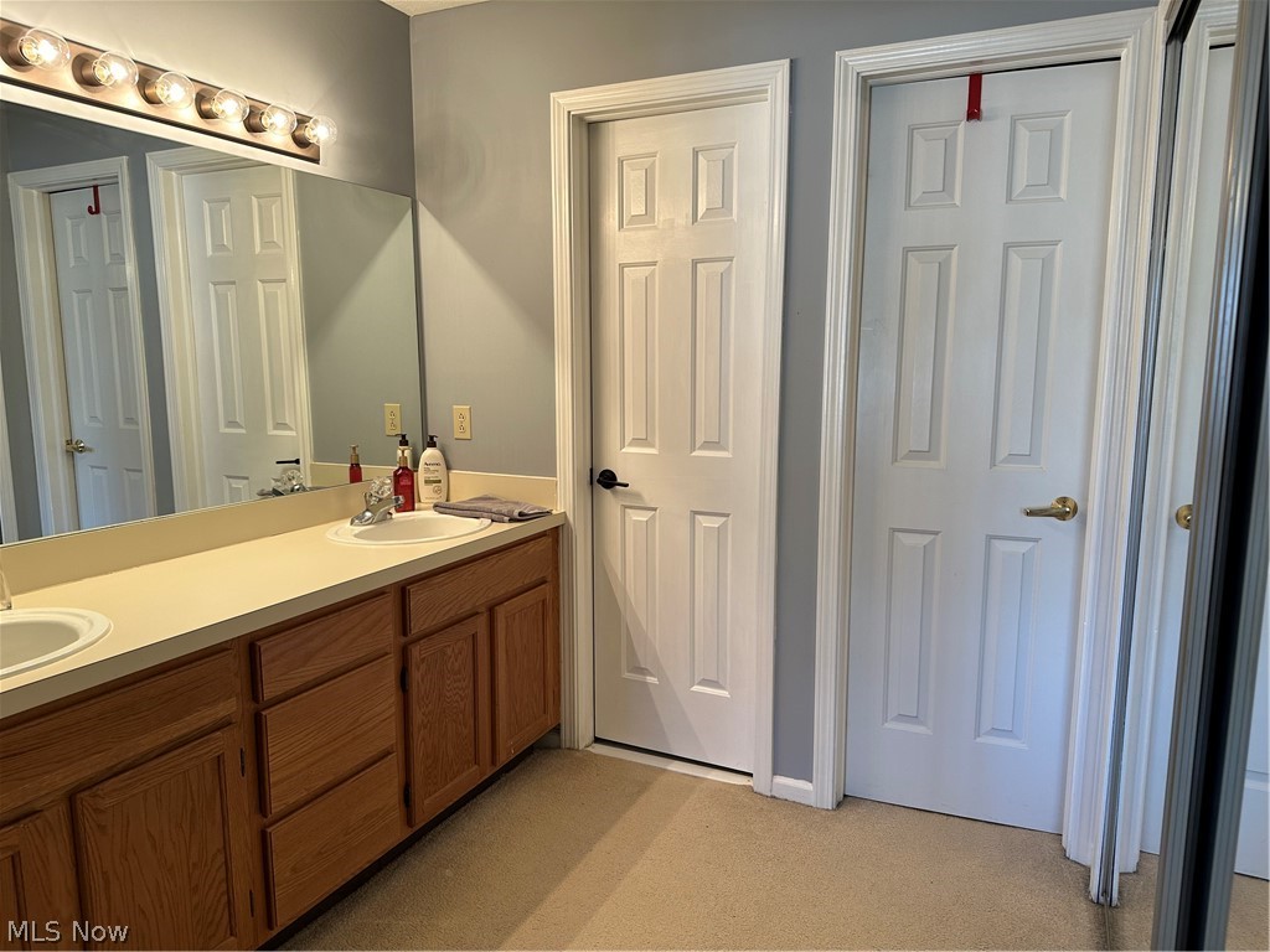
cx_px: 635
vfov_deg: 56.8
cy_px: 476
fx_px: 881
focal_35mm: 24
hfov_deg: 71.6
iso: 125
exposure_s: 1/120
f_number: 1.78
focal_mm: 6.86
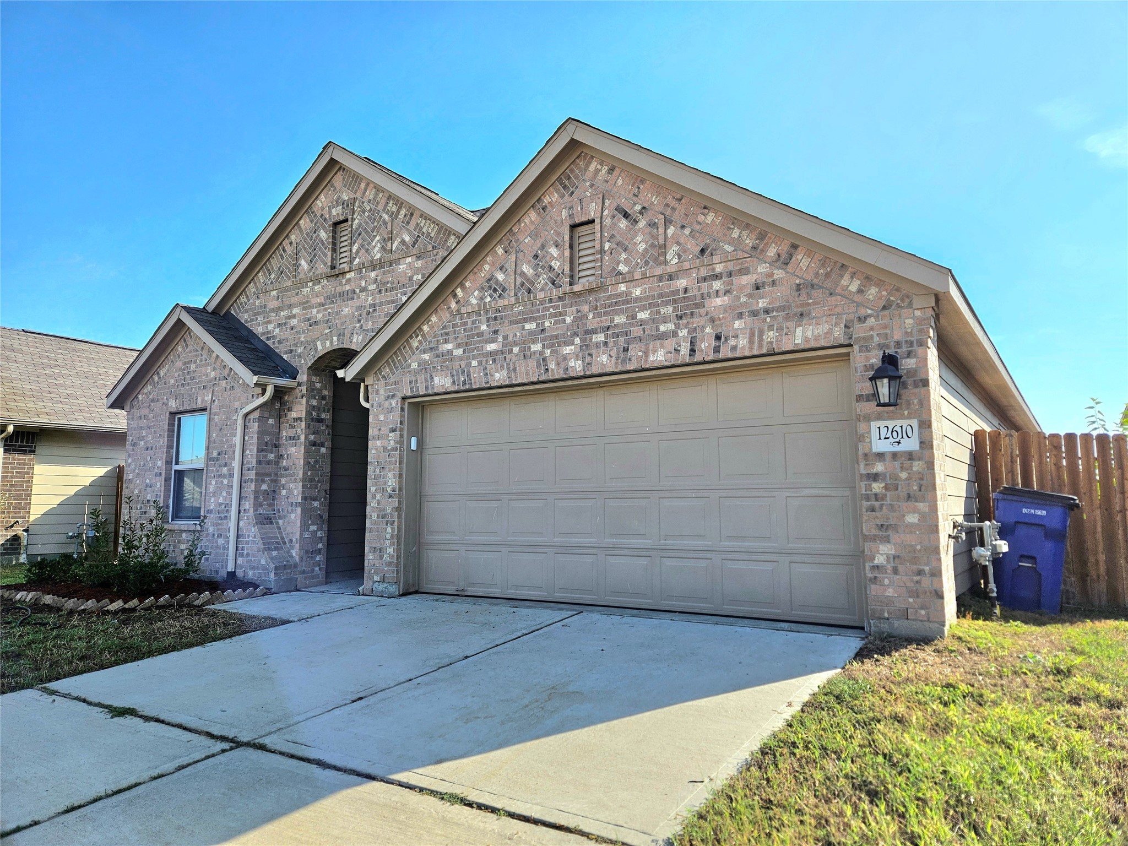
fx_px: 749
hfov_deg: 73.9
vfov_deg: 58.9
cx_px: 564
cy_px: 423
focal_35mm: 23
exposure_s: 1/2000
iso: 25
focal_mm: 5.4
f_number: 1.8
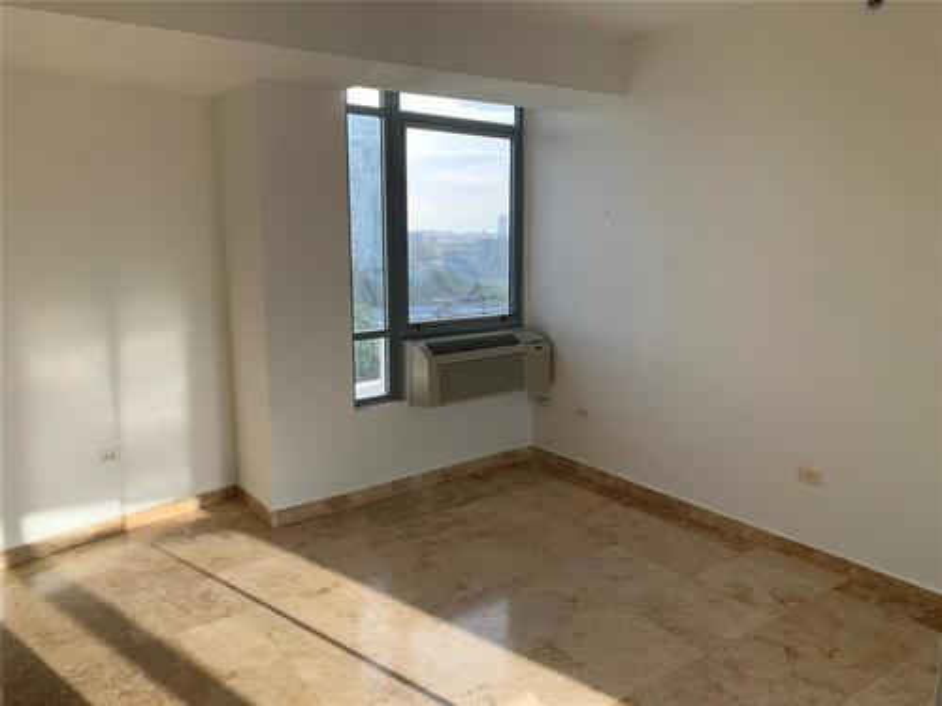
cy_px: 353
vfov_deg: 53.1
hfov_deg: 67.3
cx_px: 471
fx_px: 708
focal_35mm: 26
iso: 25
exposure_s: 1/318
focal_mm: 4.25
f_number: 1.8
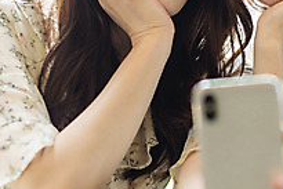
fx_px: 1148
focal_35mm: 146
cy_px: 17
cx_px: 248
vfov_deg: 9.4
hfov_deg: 13.9
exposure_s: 1/125
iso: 100
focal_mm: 50
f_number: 2.2
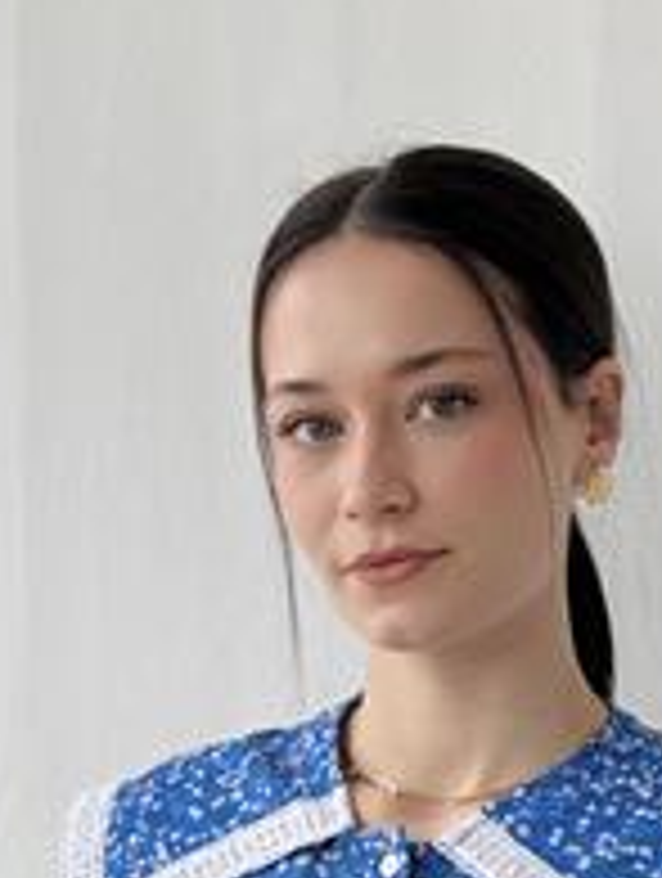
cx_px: 405
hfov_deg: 11.3
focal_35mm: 131
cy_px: 1101
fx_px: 3329
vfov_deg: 14.5
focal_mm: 6.76
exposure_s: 1/300
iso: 64
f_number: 1.78
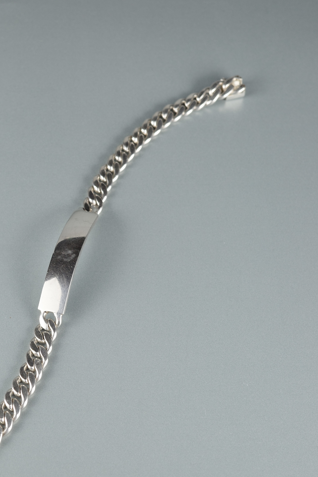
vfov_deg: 26.9
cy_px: 284
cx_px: 59
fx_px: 994
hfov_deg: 18.0
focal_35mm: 75
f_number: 5.6
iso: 200
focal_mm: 26
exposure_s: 1/30
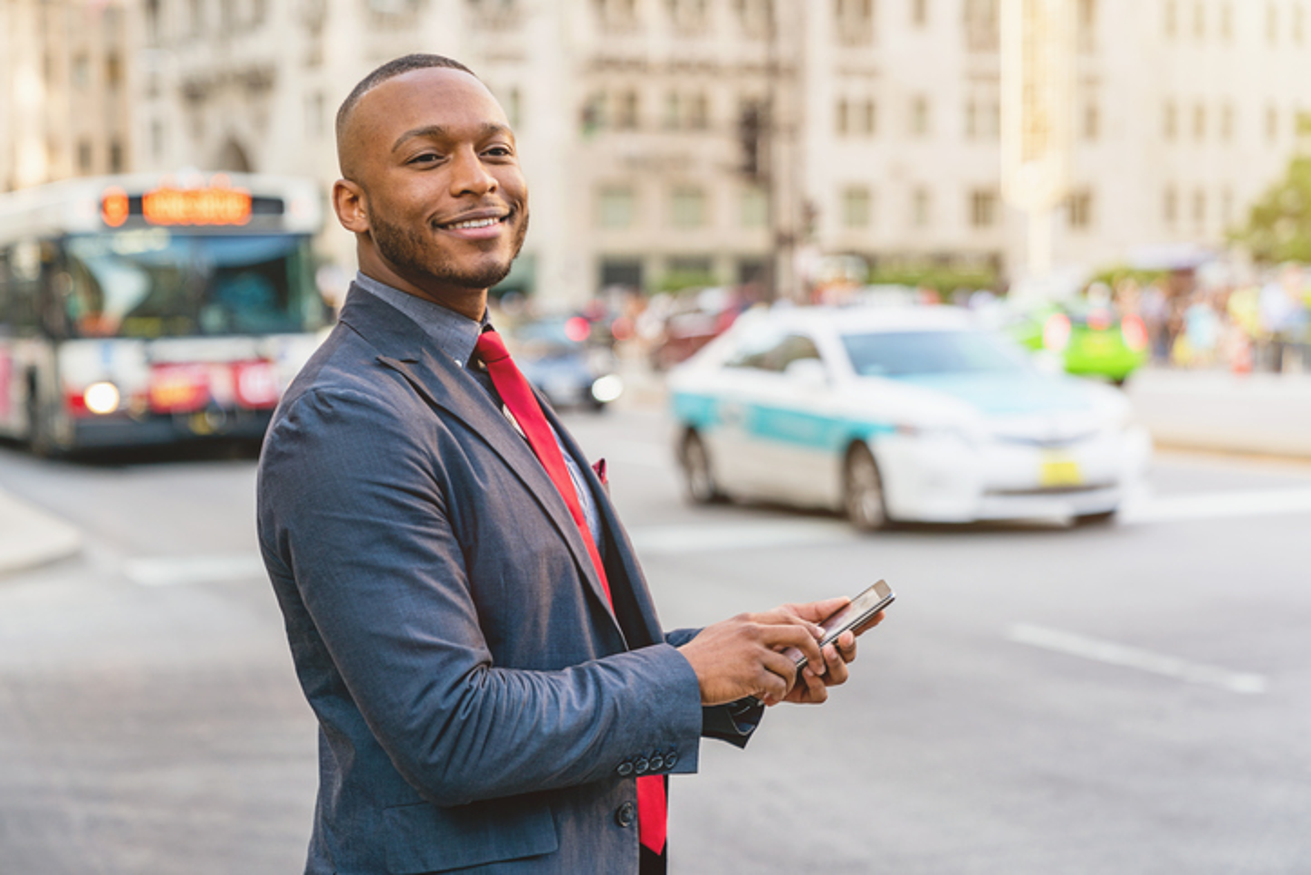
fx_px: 2550
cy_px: 438
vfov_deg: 19.5
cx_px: 656
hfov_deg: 28.8
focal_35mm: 70
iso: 250
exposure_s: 1/250
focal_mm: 70
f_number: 2.8
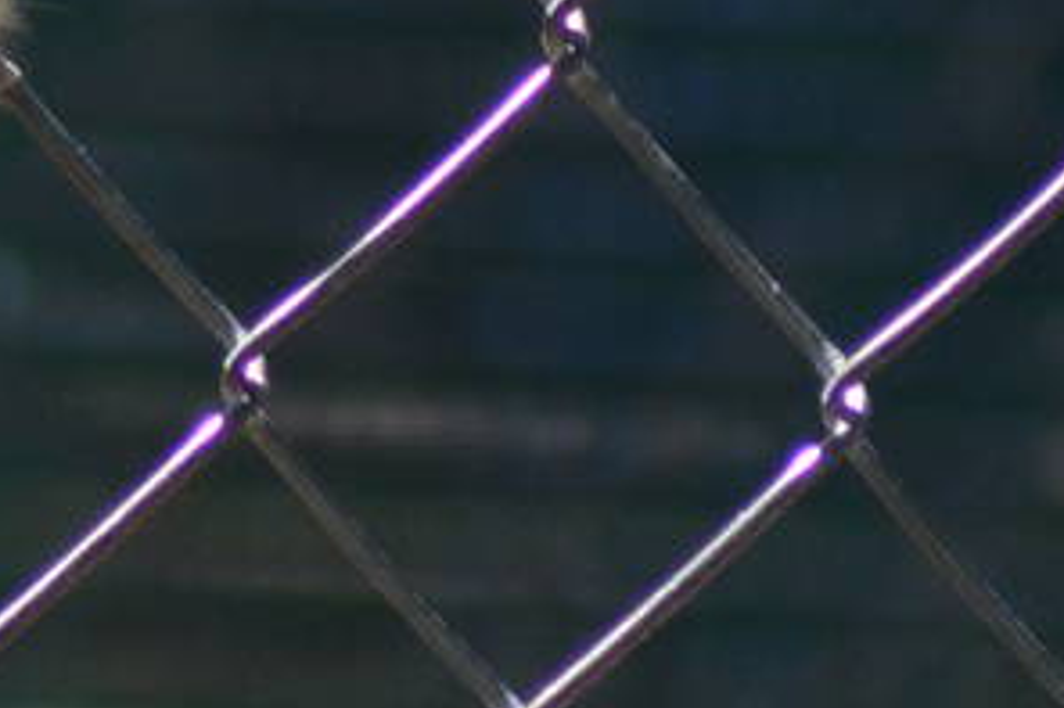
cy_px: 456
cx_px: -421
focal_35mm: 1620
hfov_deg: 1.3
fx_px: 47851
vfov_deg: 0.8
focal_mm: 200
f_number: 4.8
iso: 640
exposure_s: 1/1000
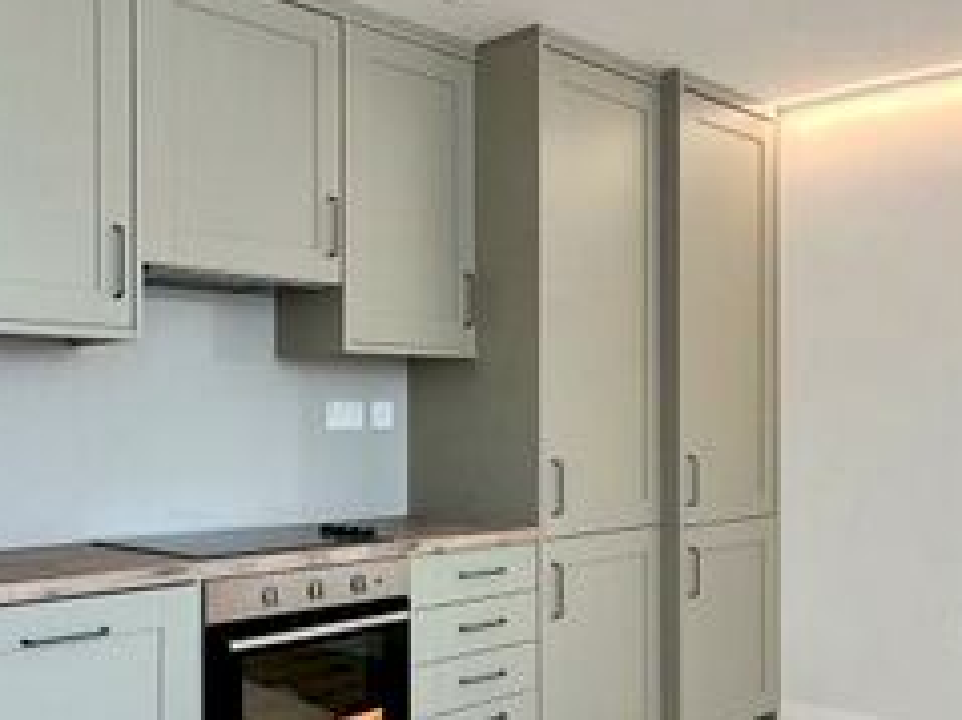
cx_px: 547
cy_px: 428
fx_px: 1139
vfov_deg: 35.0
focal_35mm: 41
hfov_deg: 45.7
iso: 125
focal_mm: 2.22
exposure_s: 1/100
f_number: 2.2
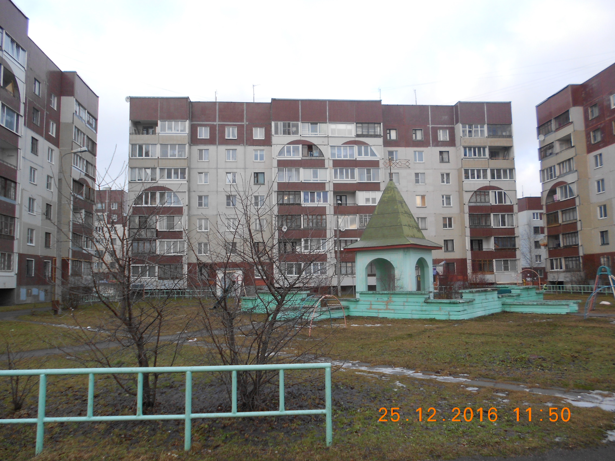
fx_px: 462
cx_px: 308
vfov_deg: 53.1
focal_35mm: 26
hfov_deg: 67.3
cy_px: 230
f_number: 3.2
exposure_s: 1/80
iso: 80
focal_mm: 4.6
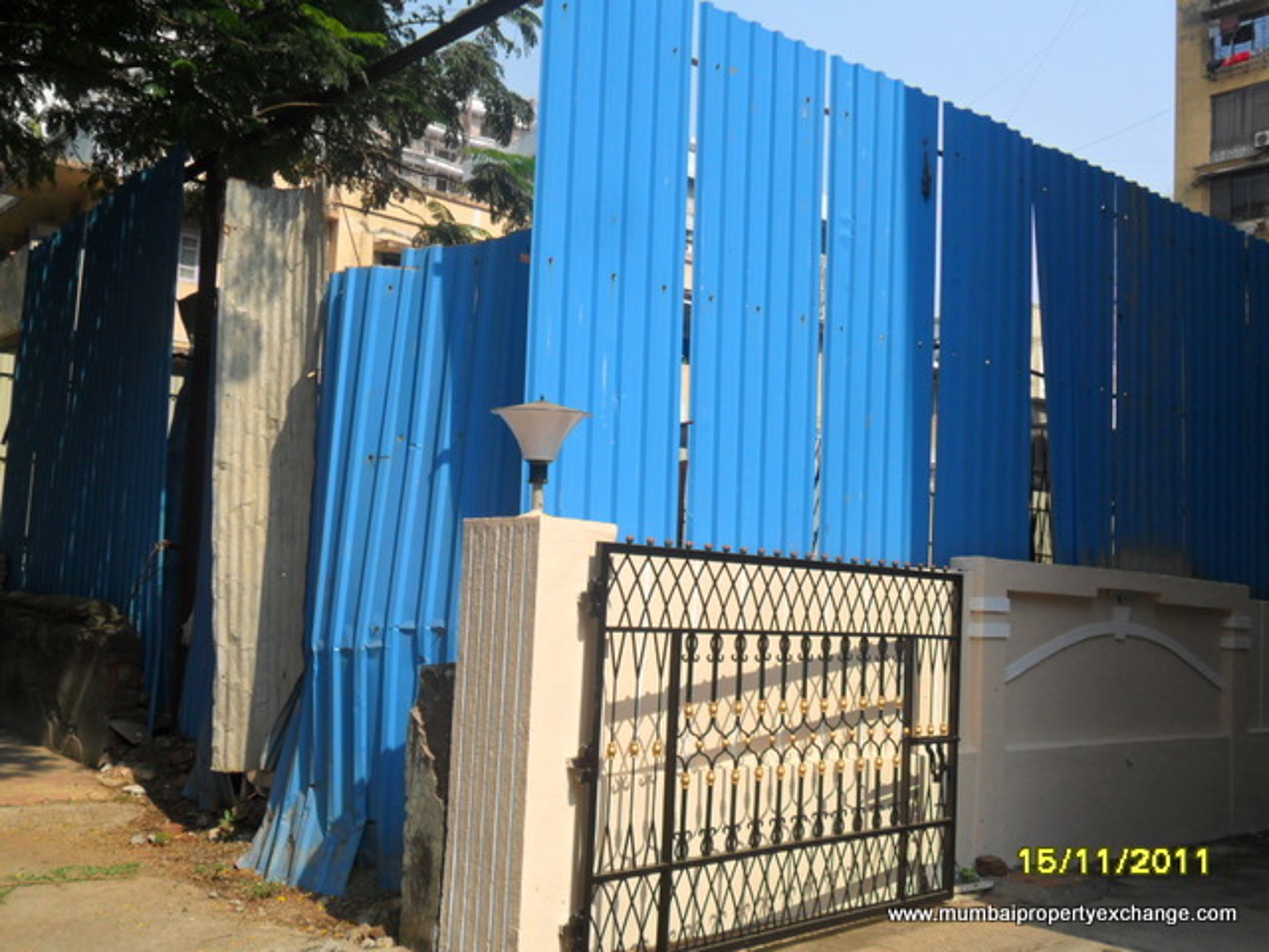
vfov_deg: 38.7
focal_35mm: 37
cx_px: 634
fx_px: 1356
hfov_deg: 50.1
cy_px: 476
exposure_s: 1/750
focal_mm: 6.6
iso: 100
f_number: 4
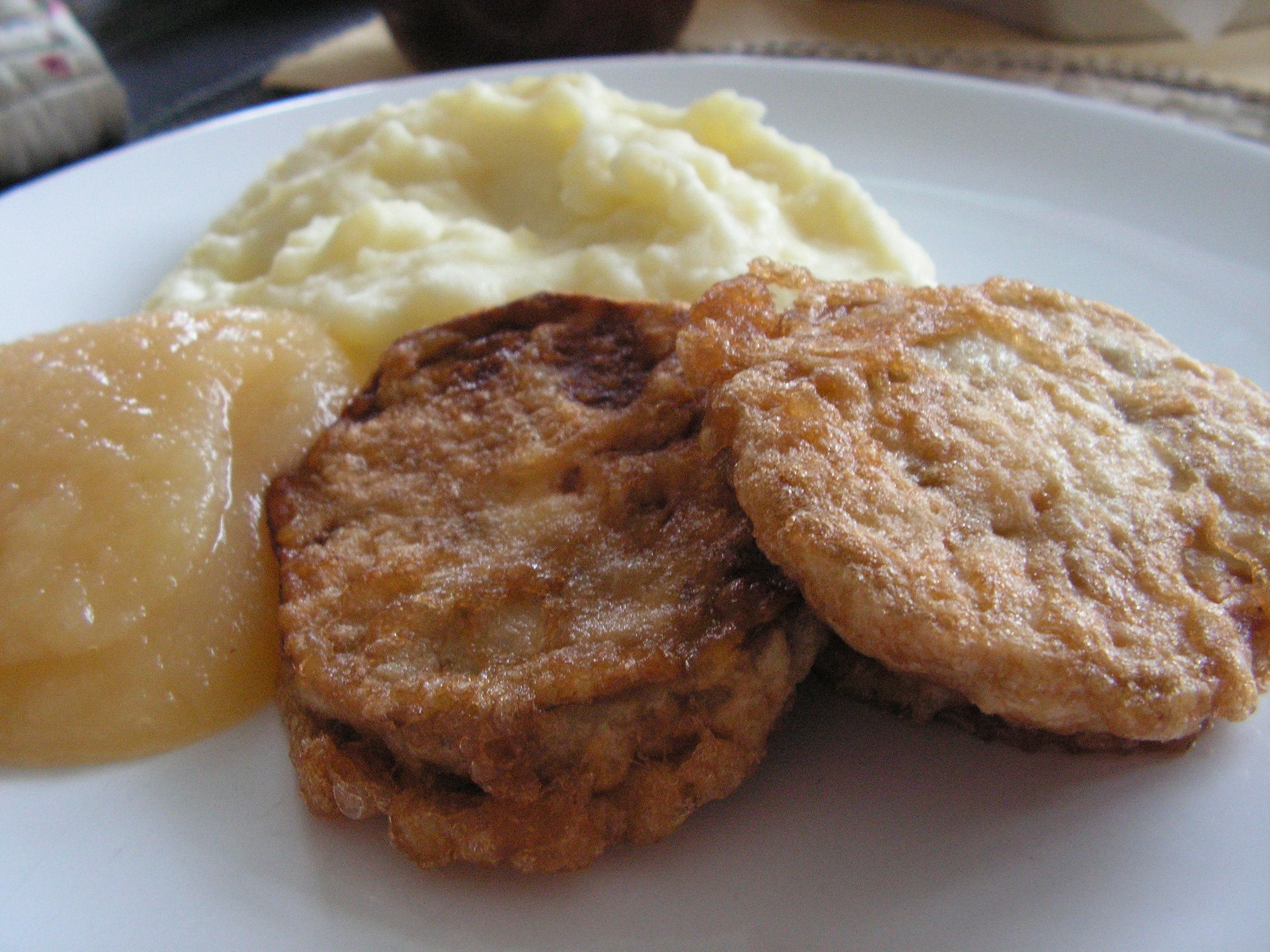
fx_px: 1321
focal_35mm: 36
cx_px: 635
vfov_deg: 39.7
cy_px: 476
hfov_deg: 51.4
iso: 160
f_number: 3.2
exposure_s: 1/40
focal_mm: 6
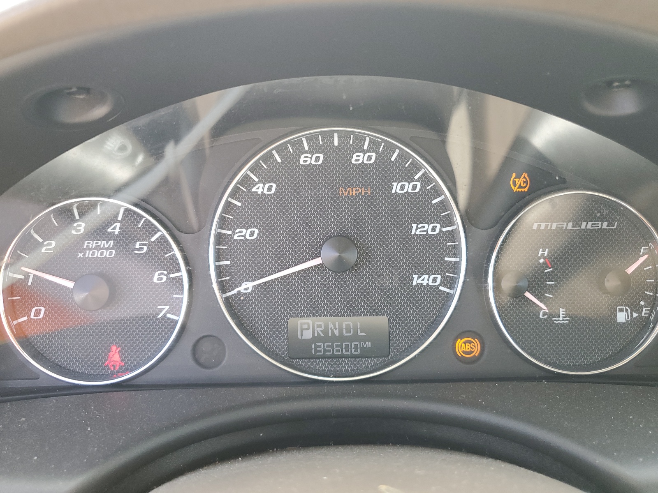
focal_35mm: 26
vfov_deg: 53.1
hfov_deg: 67.3
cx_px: 329
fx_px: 494
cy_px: 246
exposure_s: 1/120
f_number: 1.5
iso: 78
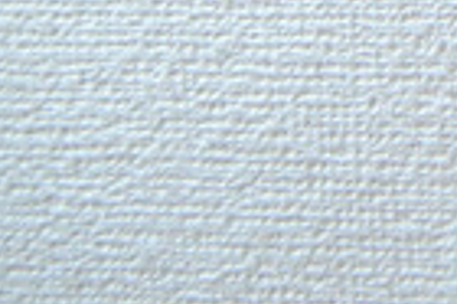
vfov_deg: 18.5
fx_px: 697
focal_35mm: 55
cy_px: -262
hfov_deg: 25.6
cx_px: 708
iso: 1600
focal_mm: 8
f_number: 4.5
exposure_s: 1/30
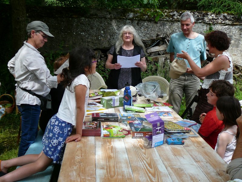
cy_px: 91
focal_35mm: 45
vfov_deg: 32.2
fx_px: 315
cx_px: 121
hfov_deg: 42.1
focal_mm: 6.7
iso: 80
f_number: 3.2
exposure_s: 1/320
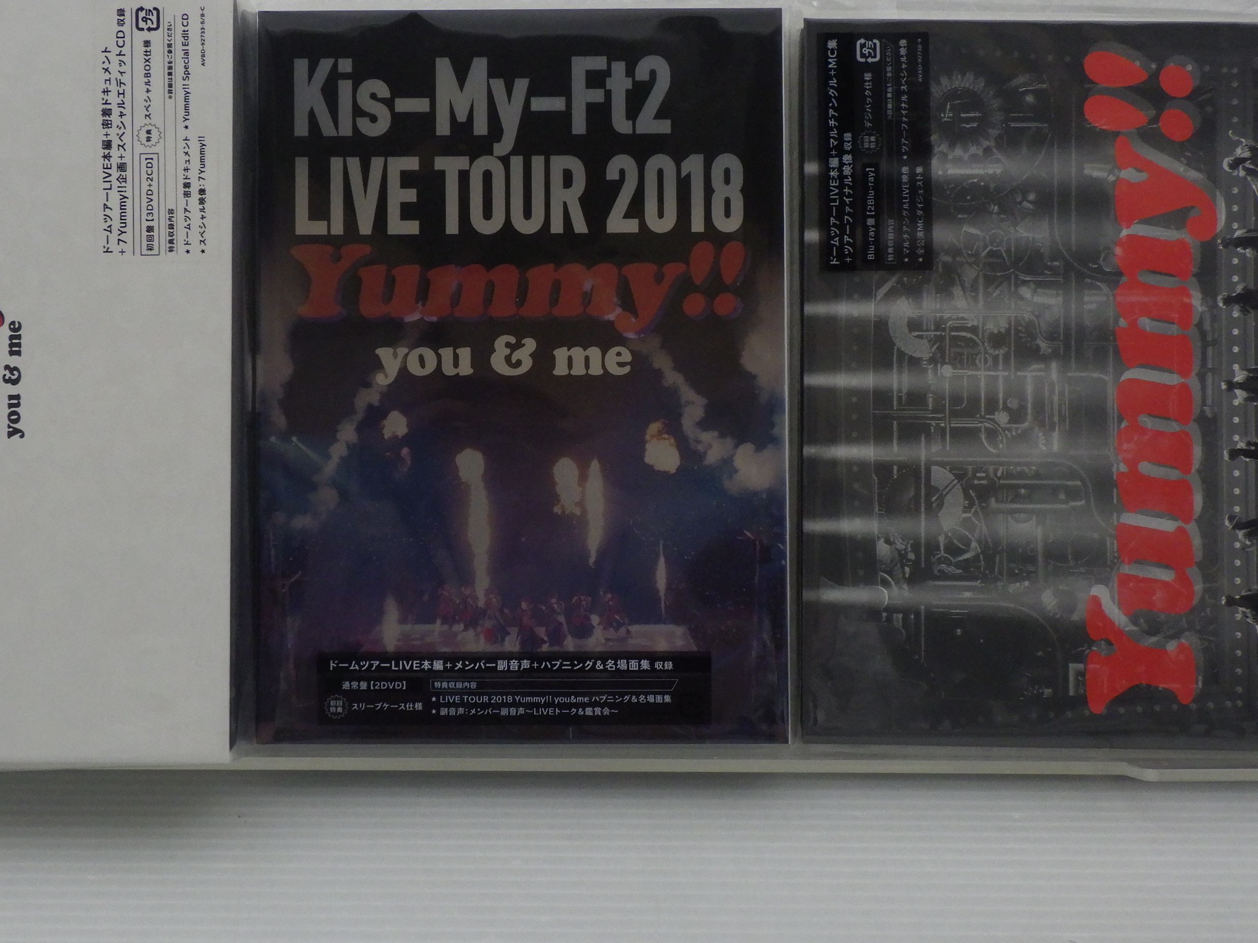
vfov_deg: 29.1
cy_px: 446
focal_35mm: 50
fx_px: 1817
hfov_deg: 38.0
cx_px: 480
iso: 400
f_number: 3.8
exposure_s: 1/160
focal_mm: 6.1
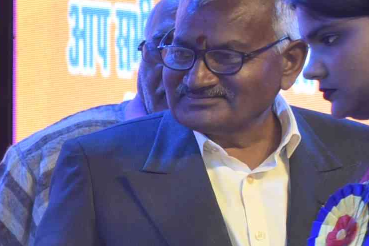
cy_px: 479
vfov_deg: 4.8
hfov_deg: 6.7
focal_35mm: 281
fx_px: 2879
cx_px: -692
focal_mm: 46
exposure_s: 1/200
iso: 500
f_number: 5
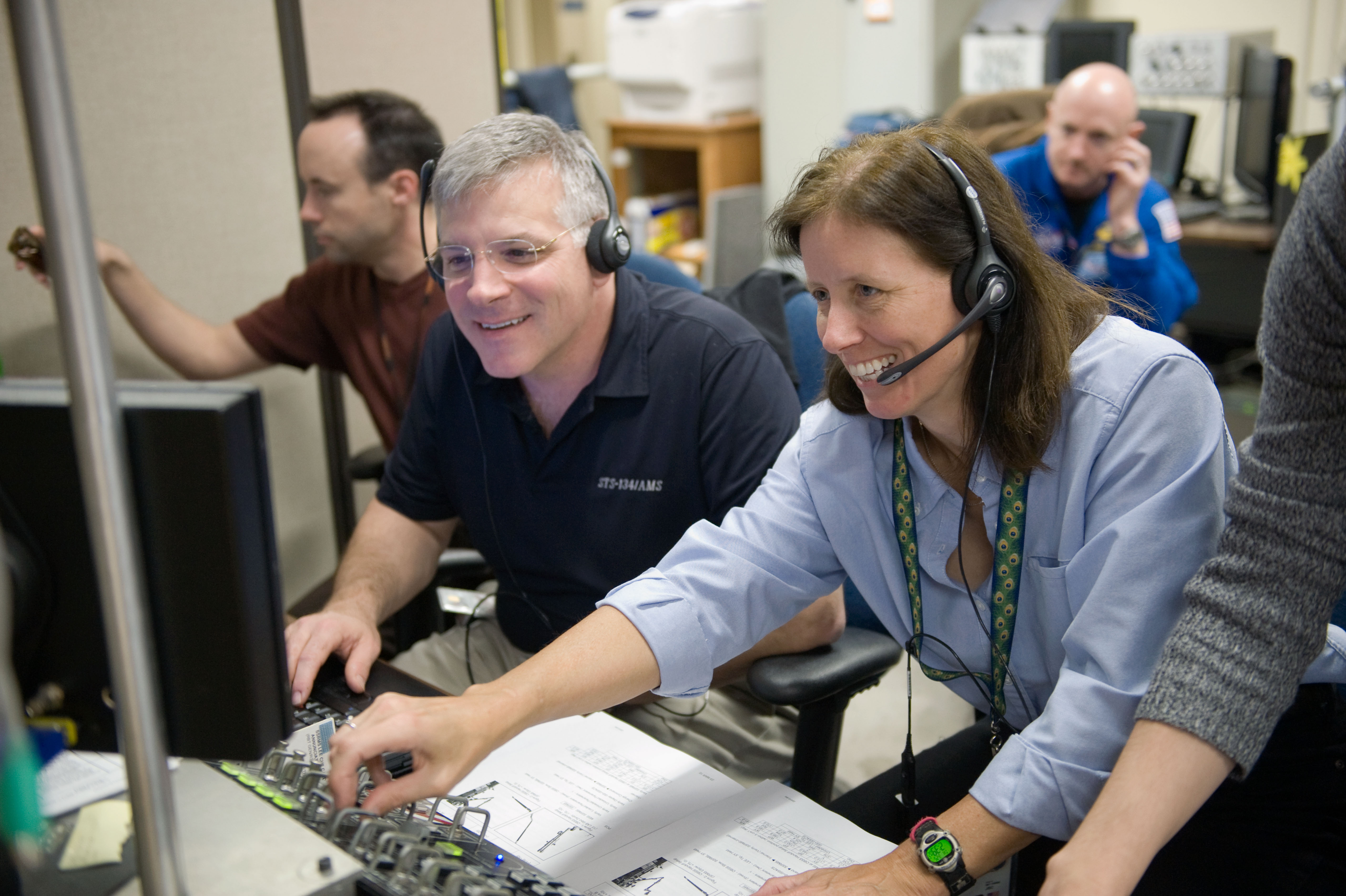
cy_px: 448
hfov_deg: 44.5
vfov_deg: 30.5
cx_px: 673
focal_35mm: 44
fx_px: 1644
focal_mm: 44
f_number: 2.8
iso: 2500
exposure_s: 1/80
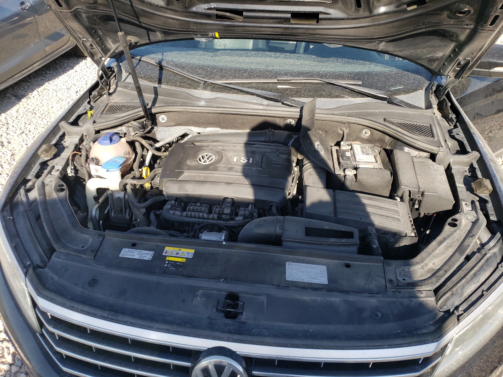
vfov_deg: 53.1
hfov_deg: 67.3
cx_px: 252
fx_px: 378
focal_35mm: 26
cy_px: 188
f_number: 1.5
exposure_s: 1/1000
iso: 50
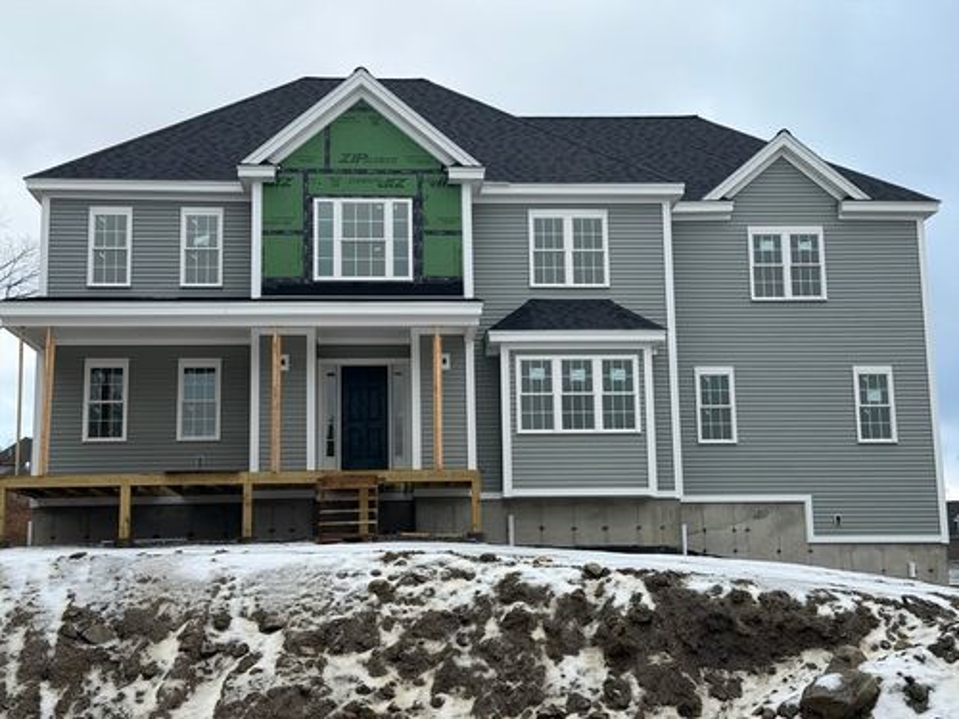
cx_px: 480
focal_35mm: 48
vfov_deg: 30.3
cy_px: 360
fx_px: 1330
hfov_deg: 39.7
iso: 64
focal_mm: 6.76
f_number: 1.78
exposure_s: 1/1715
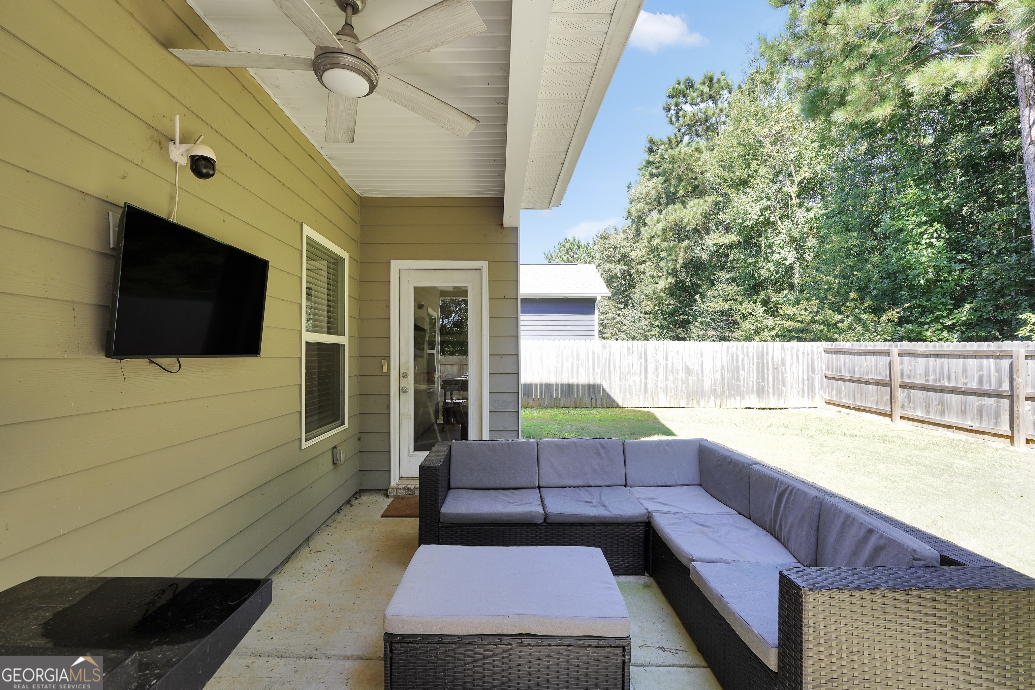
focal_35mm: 15
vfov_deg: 77.3
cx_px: 518
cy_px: 345
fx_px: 431
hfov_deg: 100.4
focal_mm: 10
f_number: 4.5
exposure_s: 1/60
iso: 100
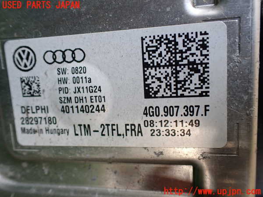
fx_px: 228
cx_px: 132
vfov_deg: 46.8
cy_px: 98
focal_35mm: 30
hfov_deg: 60.0
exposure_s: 1/125
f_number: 2.3
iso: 200
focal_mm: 5.4
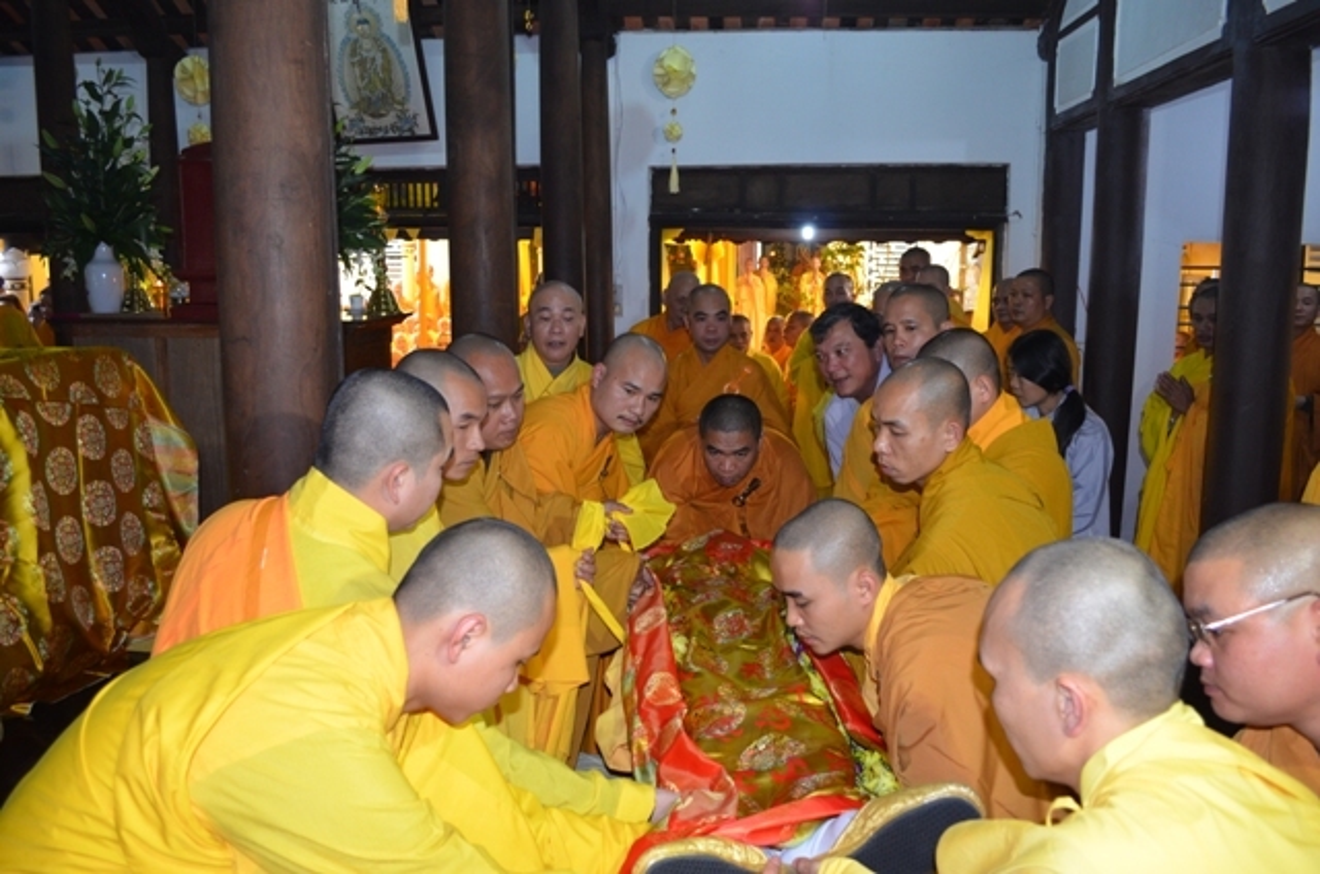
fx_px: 988
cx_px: 660
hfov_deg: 67.5
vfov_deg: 47.7
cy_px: 437
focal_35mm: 27
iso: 900
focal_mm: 18
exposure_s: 1/60
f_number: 3.5
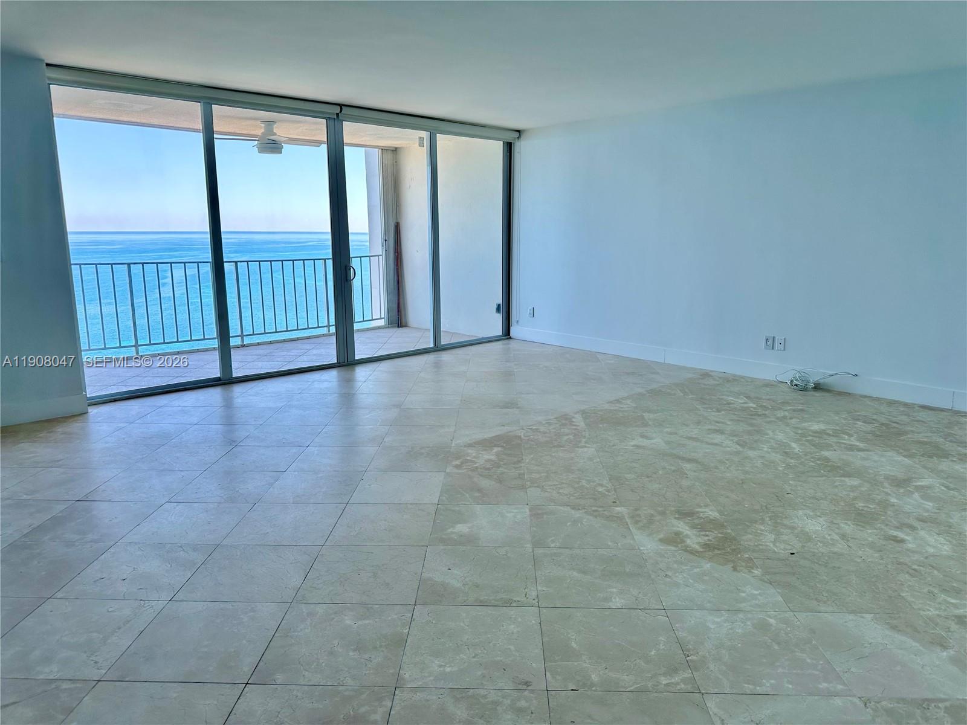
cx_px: 484
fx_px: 670
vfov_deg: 56.8
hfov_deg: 71.6
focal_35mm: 24
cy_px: 362
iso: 80
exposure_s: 1/850
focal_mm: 6.86
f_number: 1.78
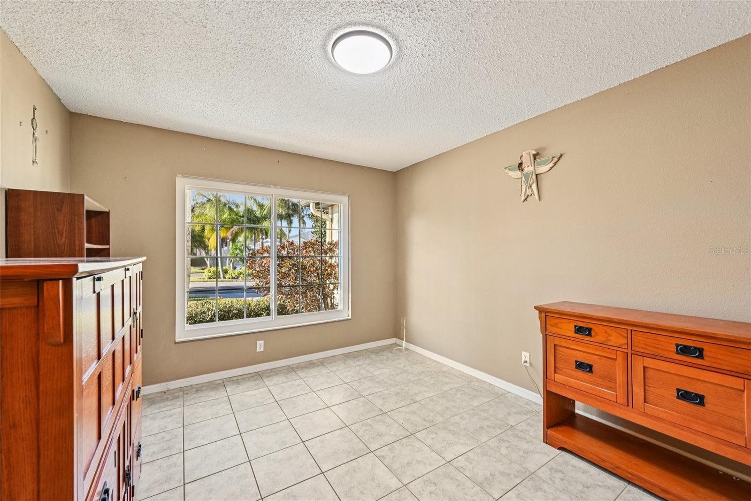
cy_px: 250
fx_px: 292
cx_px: 376
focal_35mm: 14
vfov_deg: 81.2
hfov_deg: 104.3
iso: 400
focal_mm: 14
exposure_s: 1/50
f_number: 8
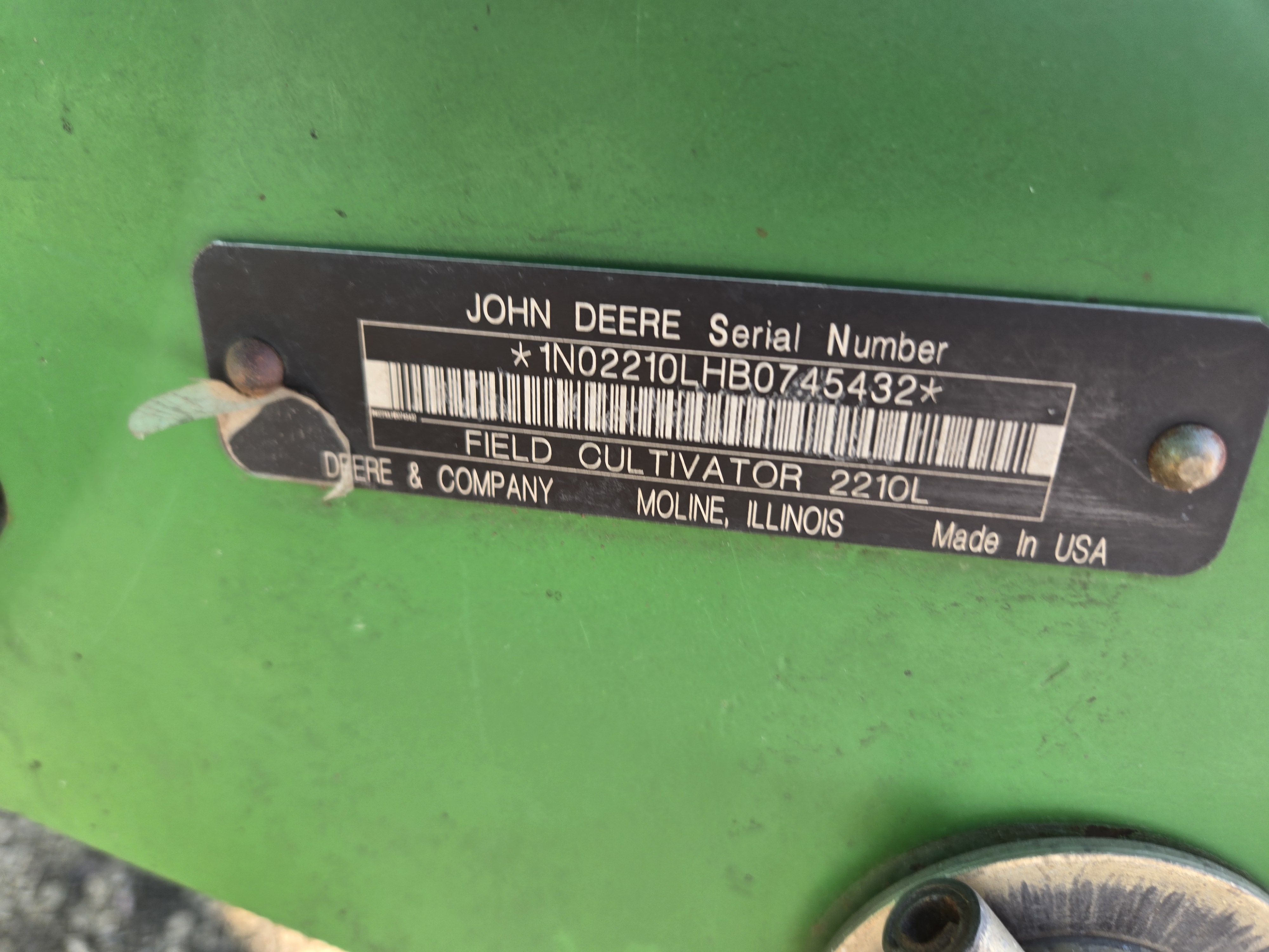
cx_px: 634
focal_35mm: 23
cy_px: 476
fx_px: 843
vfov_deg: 58.9
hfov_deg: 73.9
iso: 25
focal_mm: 5.4
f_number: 1.8
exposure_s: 1/120
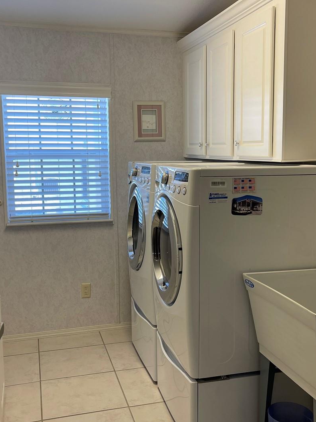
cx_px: 172
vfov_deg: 49.0
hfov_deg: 37.7
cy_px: 213
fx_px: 463
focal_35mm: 38
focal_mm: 5.1
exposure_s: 1/120
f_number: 1.6
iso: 64
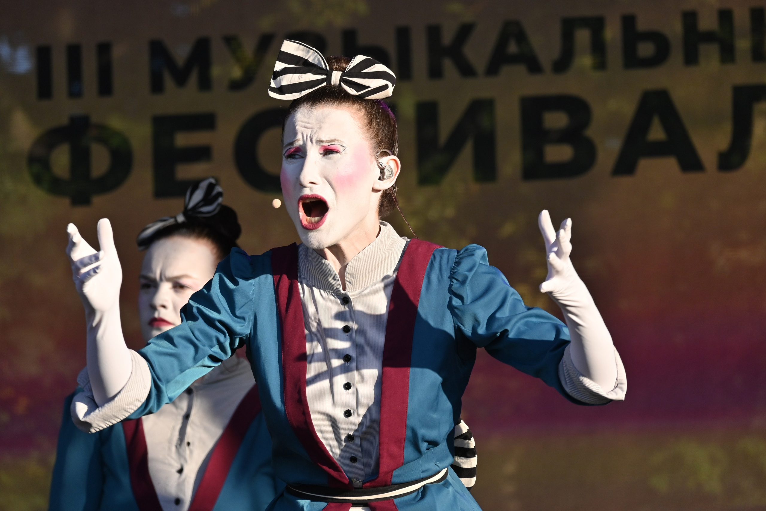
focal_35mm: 375
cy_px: 256
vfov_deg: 3.7
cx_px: 383
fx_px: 7979
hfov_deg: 5.5
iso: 400
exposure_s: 1/640
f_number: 8
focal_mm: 250
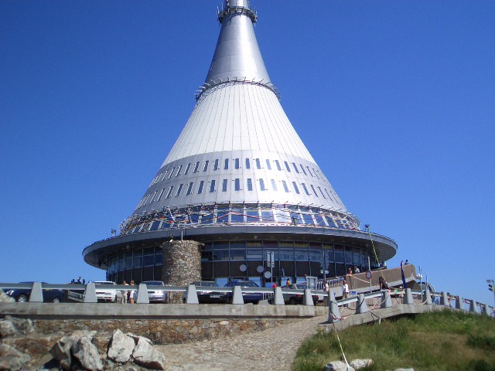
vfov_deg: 39.7
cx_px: 248
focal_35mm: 36
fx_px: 515
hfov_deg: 51.4
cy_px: 186
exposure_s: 1/800
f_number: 4
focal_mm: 4.8
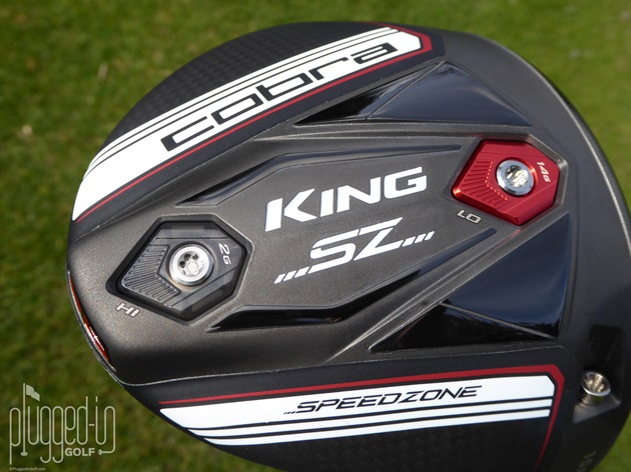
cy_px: 236
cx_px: 316
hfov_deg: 47.9
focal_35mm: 39
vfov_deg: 36.8
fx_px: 711
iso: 80
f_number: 3.7
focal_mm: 6.7
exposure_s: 1/500
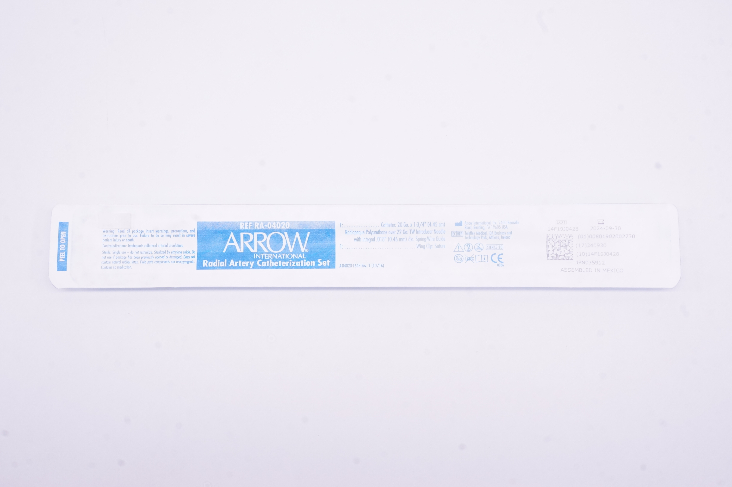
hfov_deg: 40.0
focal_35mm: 50
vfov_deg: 27.2
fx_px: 1005
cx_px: 366
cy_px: 244
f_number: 18
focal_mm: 33
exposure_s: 1/20
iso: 800
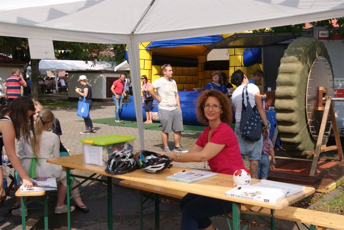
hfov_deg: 46.4
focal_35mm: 42
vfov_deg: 32.0
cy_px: 115
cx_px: 172
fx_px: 402
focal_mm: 28
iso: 100
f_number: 11
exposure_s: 1/80
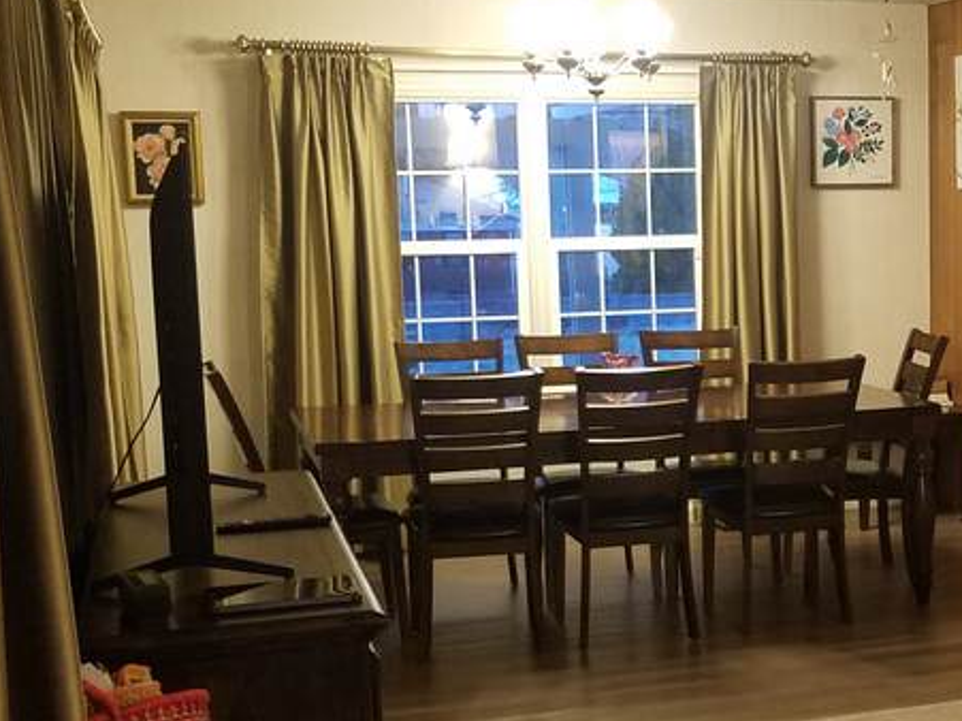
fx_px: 1639
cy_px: 382
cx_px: 845
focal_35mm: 59
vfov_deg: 24.8
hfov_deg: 31.4
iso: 200
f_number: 1.7
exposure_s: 1/10
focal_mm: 4.2
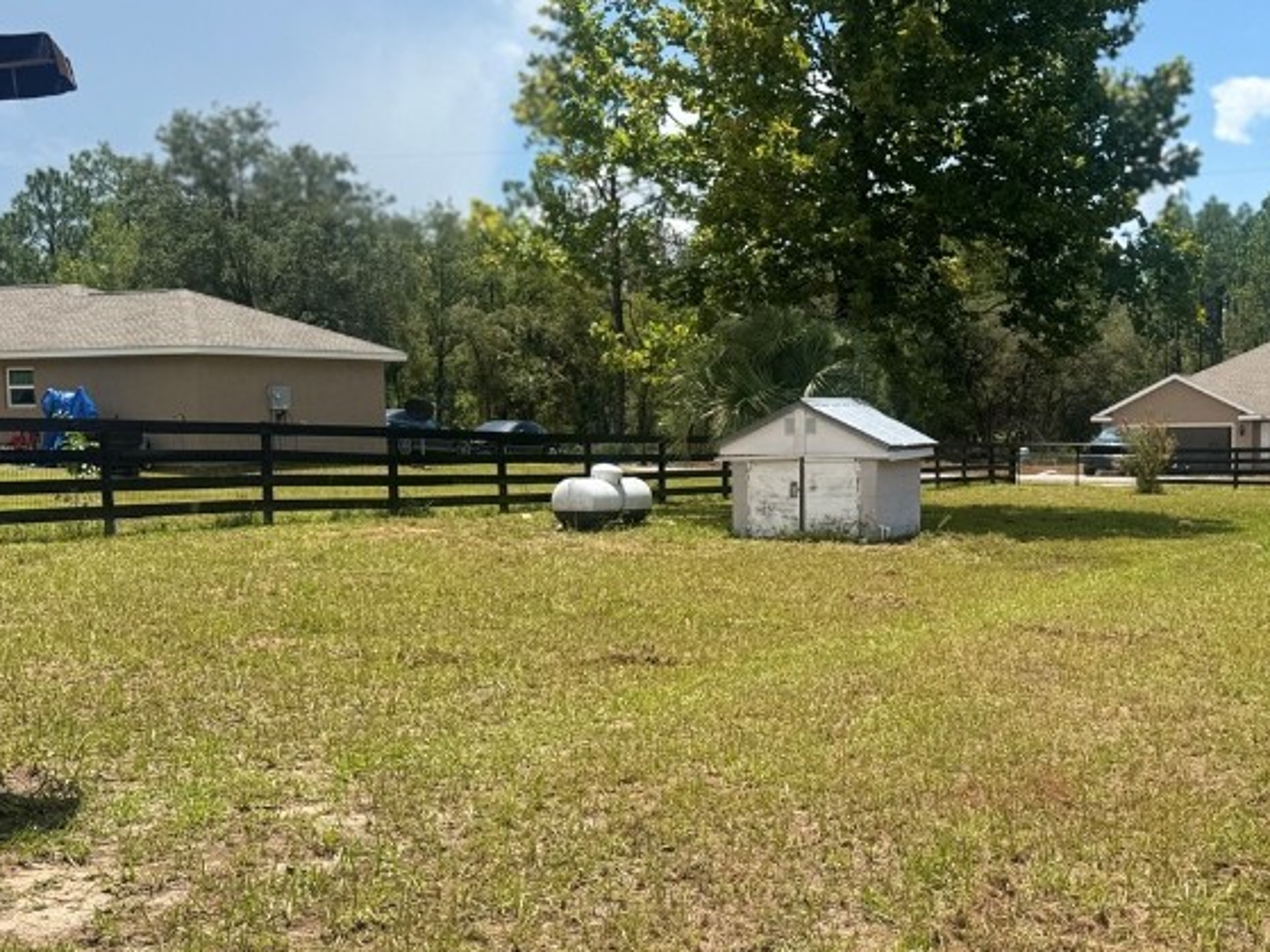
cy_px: 545
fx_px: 1614
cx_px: 863
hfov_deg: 42.3
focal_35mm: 44
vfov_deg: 32.8
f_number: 1.78
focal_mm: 6.76
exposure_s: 1/4310
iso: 80
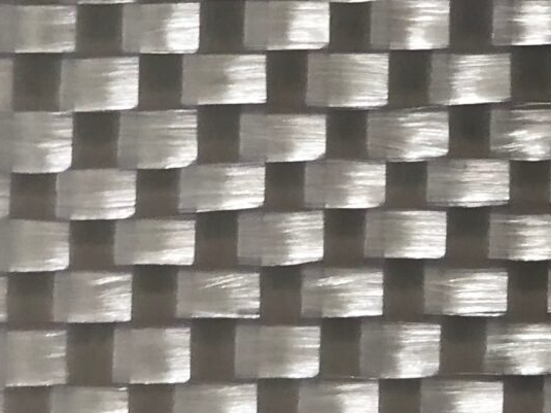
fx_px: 2132
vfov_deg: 10.8
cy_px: -115
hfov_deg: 14.7
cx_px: 307
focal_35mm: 134
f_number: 1.8
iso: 40
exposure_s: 1/20
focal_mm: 3.99
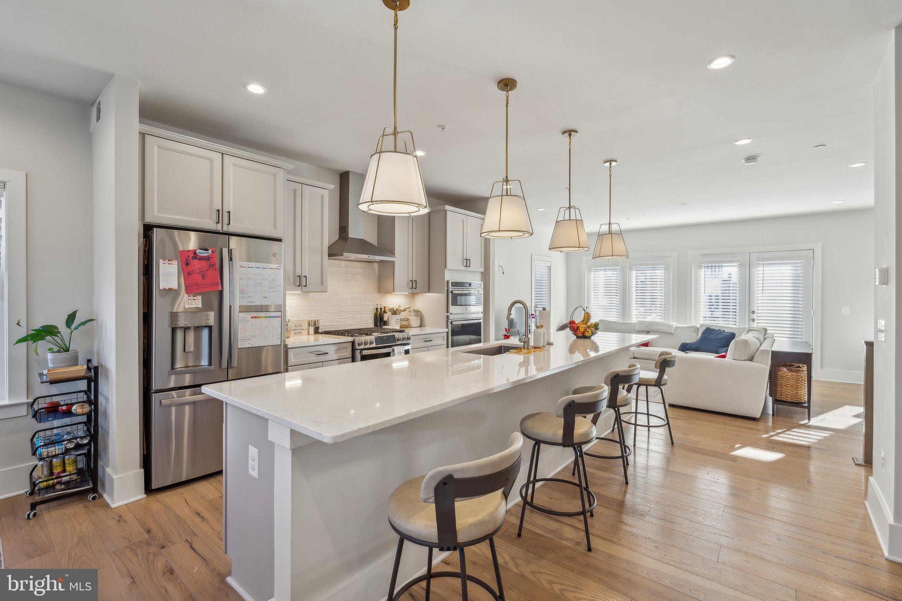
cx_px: 451
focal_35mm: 16
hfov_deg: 96.7
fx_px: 401
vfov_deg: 73.7
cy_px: 300
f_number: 8
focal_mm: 16
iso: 200
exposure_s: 1/25
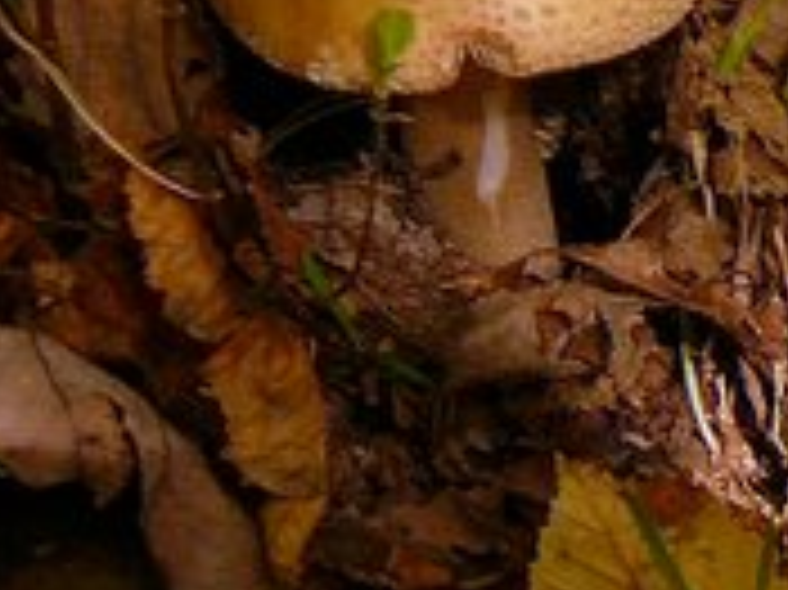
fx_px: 3640
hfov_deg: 11.0
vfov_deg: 9.3
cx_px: 1693
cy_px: 257
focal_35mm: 160
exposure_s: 1/200
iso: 80
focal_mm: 5.2
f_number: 2.8
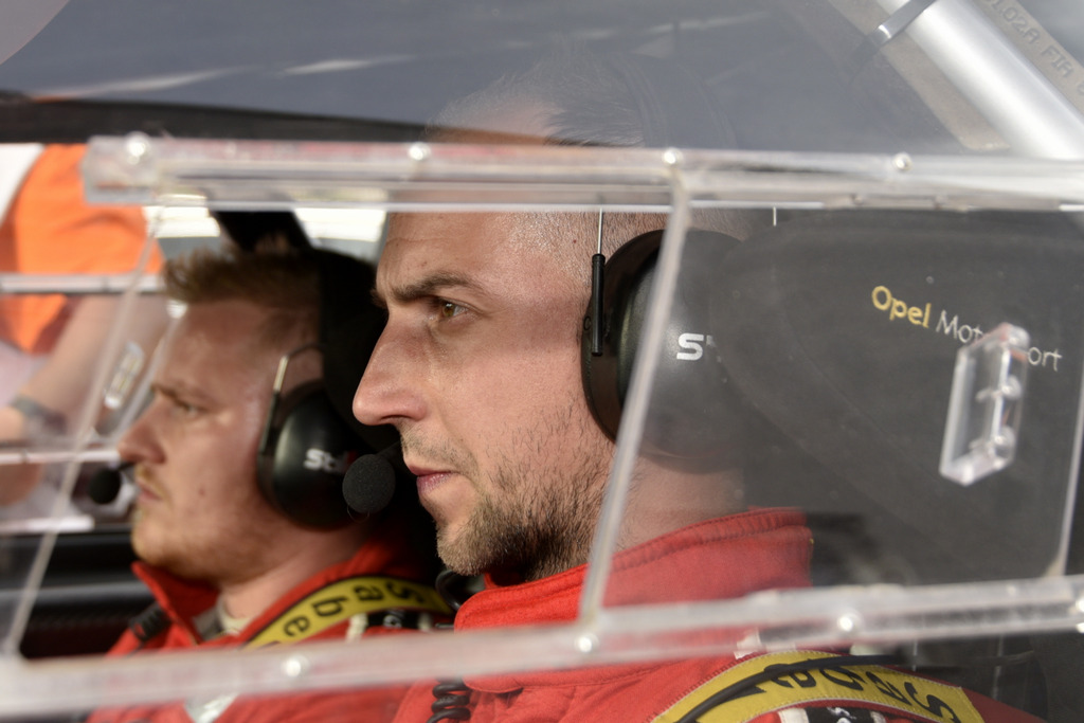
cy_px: 362
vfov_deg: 31.9
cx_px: 542
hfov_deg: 46.4
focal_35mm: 42
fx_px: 1265
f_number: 4
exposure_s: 1/250
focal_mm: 42
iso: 125
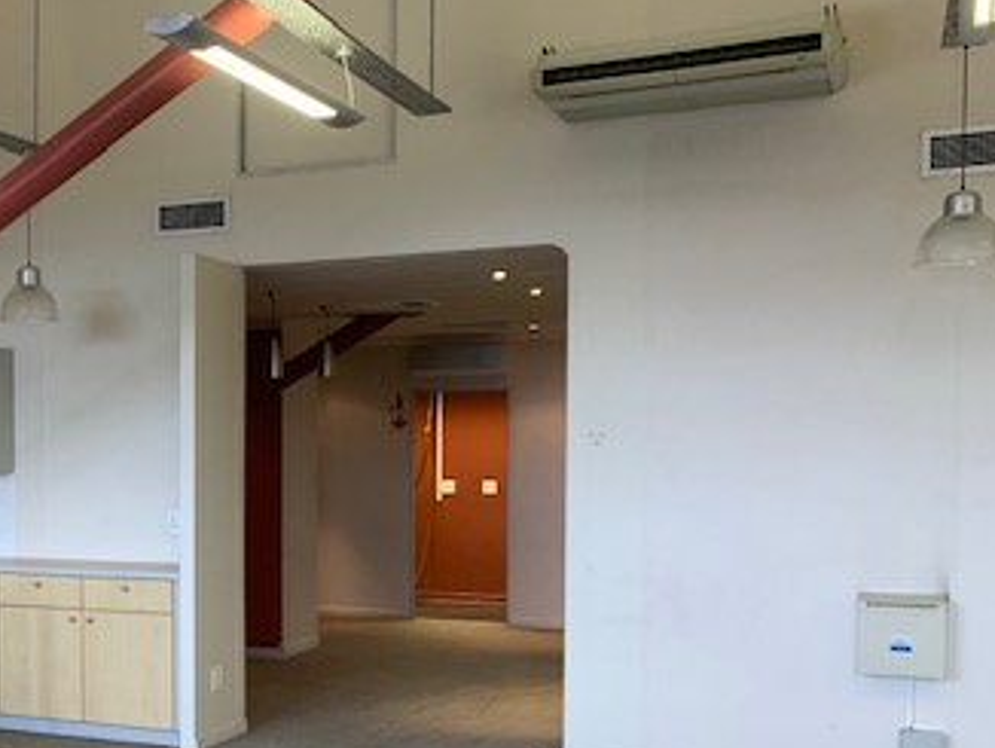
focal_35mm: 51
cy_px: 522
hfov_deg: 34.6
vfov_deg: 28.3
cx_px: 37
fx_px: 1467
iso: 80
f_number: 1.8
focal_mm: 4.25
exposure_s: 1/50
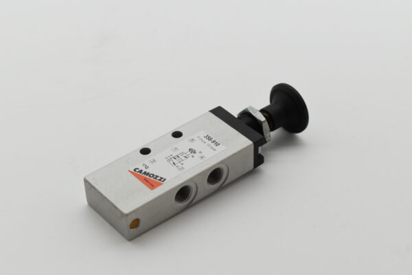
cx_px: 206
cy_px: 138
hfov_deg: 24.6
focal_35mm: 82
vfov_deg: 16.6
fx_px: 944
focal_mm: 55
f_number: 8
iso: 1600
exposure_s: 1/1250
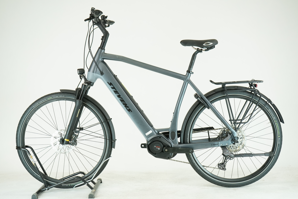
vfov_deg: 27.5
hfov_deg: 40.3
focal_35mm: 49
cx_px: 149
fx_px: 406
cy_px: 100
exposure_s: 1/200
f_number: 5.6
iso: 1600
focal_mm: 49
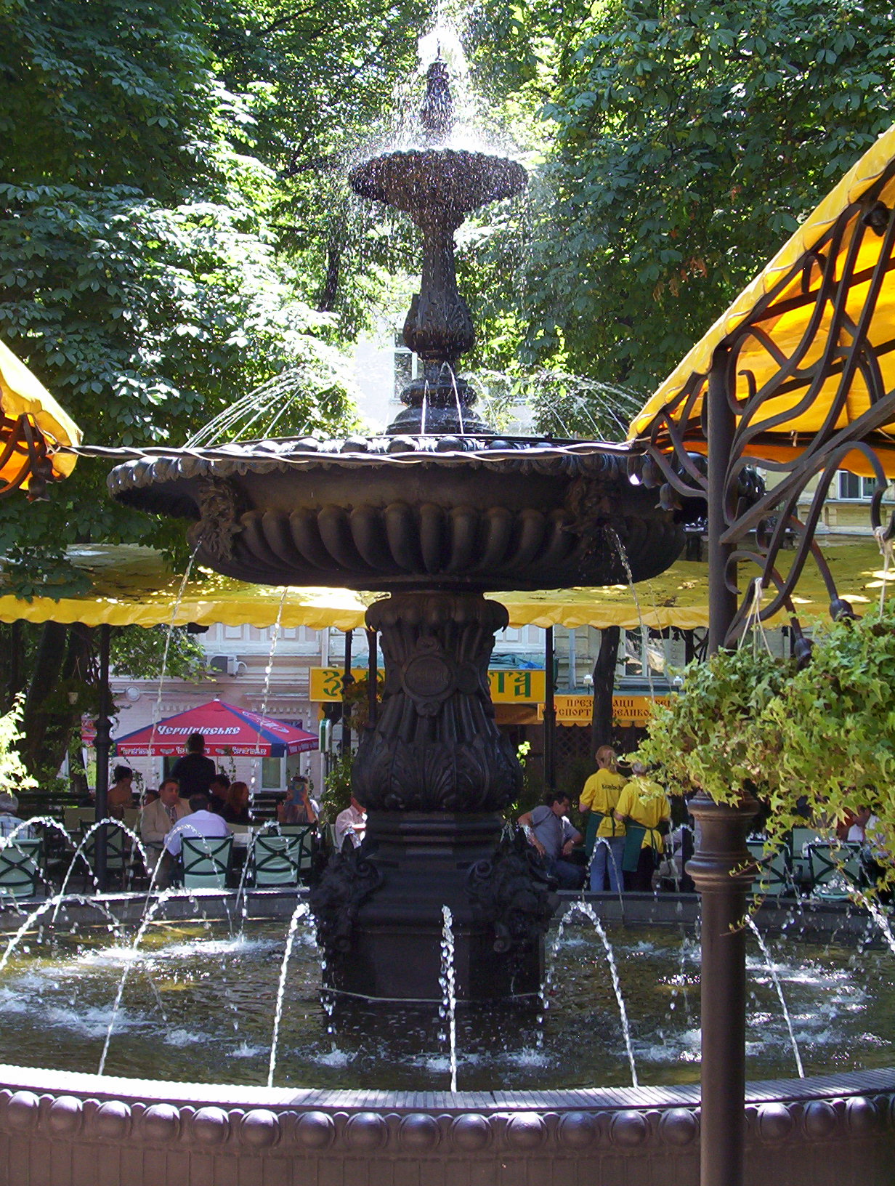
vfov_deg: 29.3
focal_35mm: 66
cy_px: 593
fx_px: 2266
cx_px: 448
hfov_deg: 22.3
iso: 100
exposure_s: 1/171
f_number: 3.26
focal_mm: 8.74
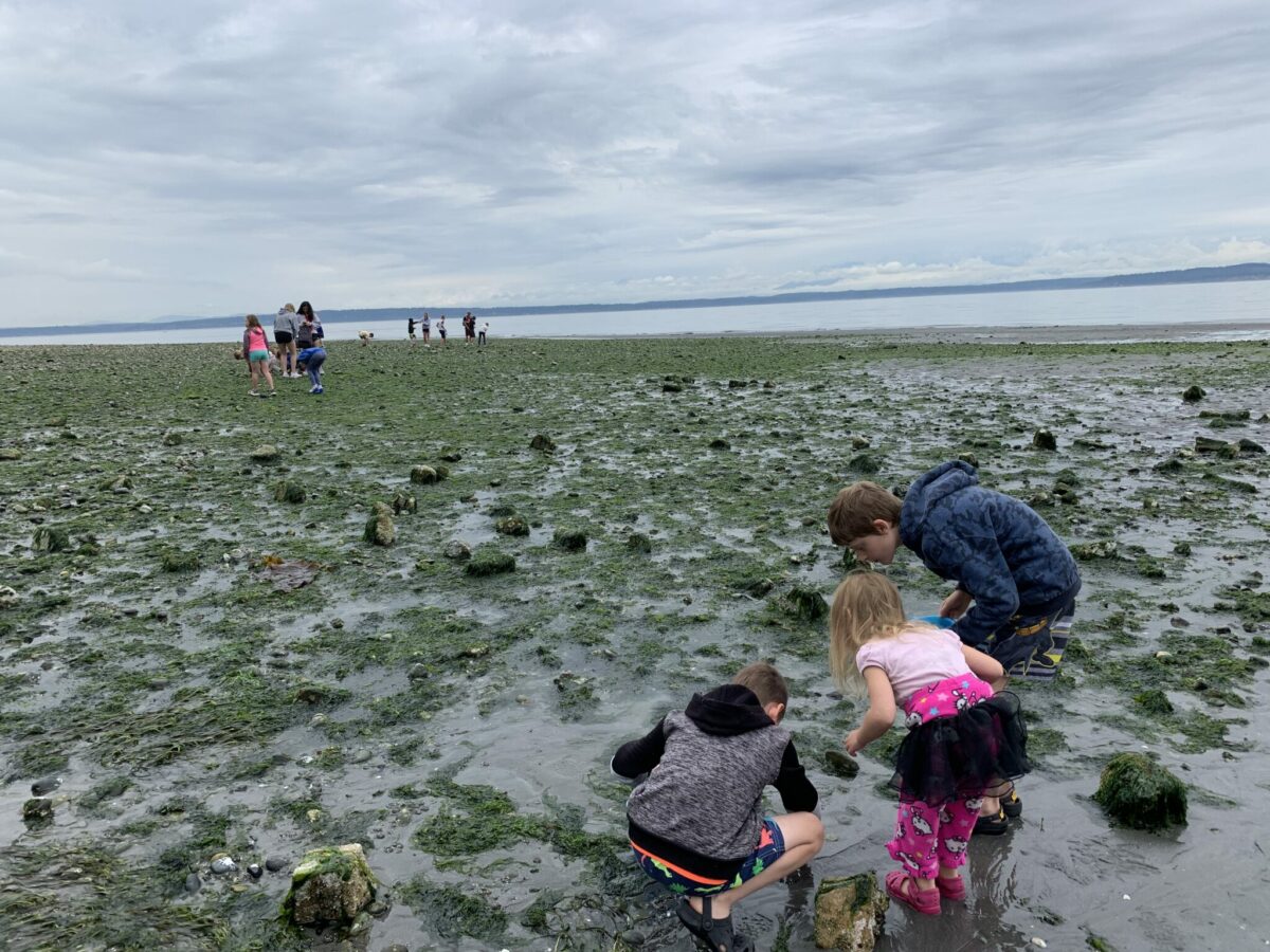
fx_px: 954
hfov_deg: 67.3
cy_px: 476
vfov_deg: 53.1
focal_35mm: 26
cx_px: 635
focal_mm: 4.25
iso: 25
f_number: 1.8
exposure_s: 1/1513
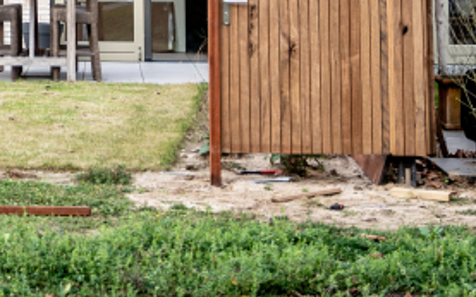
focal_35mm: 168
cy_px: -254
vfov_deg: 7.5
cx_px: -167
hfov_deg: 12.1
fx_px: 2179
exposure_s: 1/200
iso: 80
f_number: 2.8
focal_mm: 38
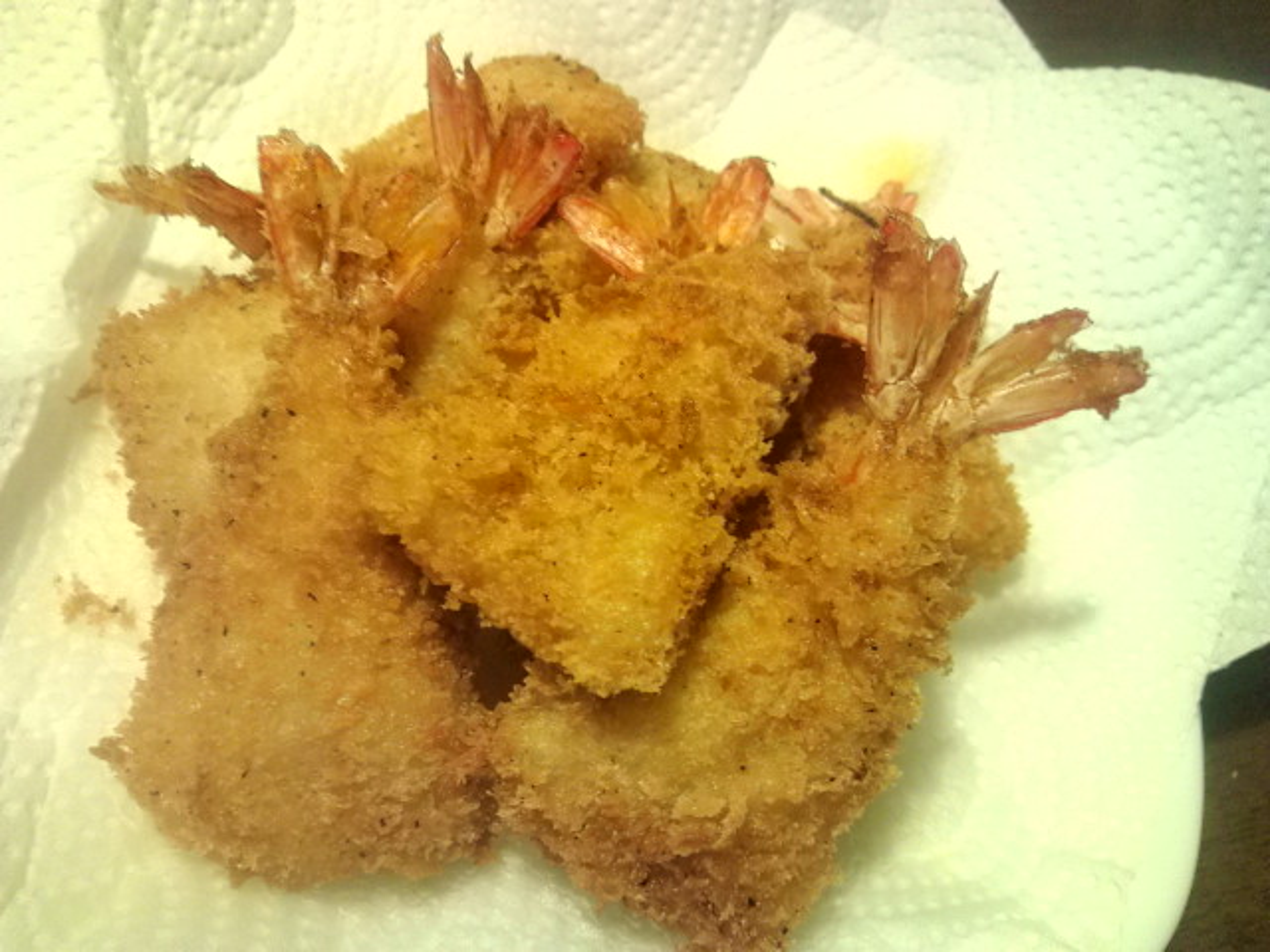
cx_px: 635
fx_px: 1174
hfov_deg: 56.8
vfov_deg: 44.2
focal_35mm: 32
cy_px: 476
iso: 102
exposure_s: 1/6.44
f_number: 2.8
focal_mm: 3.3
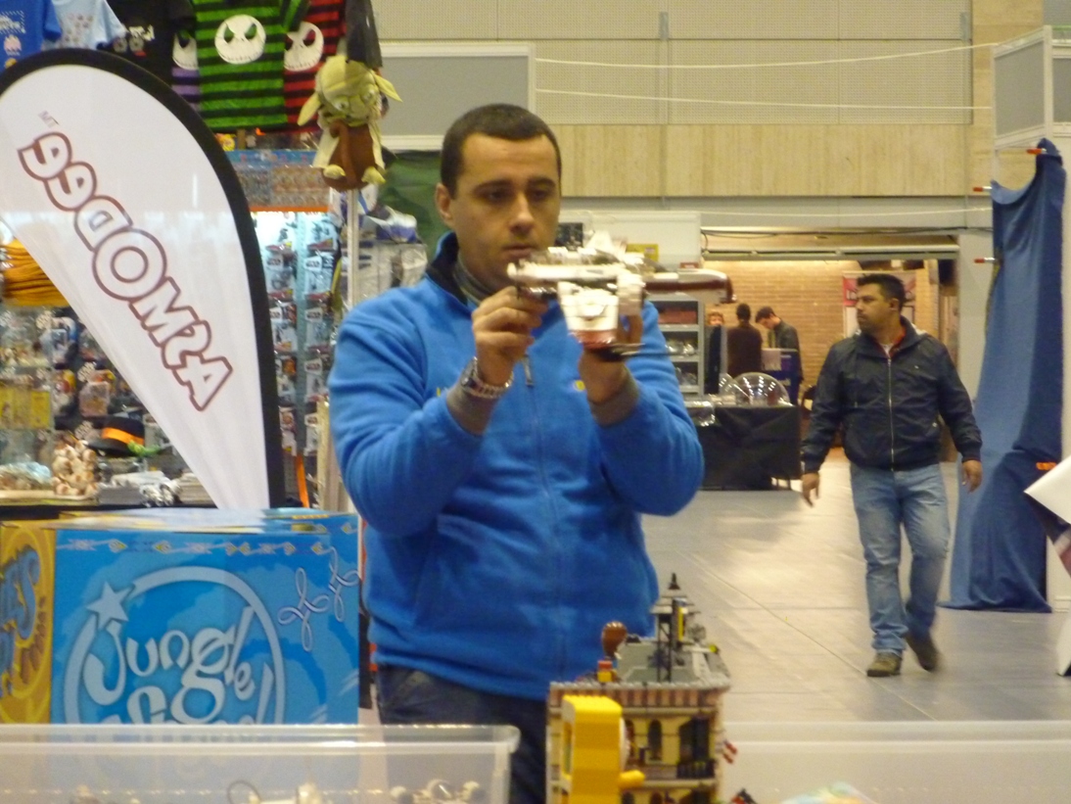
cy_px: 402
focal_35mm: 182
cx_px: 536
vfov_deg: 8.2
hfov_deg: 10.9
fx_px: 5632
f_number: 4.5
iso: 800
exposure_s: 1/20
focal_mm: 29.9
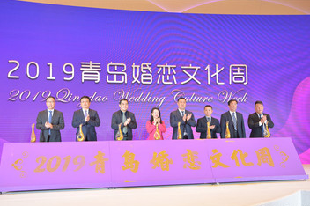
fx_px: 366
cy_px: 116
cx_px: 155
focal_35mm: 43
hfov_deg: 45.9
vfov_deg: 31.4
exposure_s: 1/125
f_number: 5.6
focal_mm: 25
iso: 800
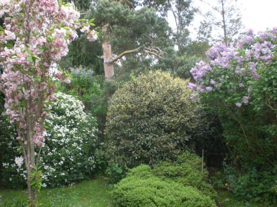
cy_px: 104
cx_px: 138
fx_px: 304
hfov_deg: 49.0
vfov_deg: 37.7
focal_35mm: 38
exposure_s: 1/125
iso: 50
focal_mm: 6.3
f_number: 3.1
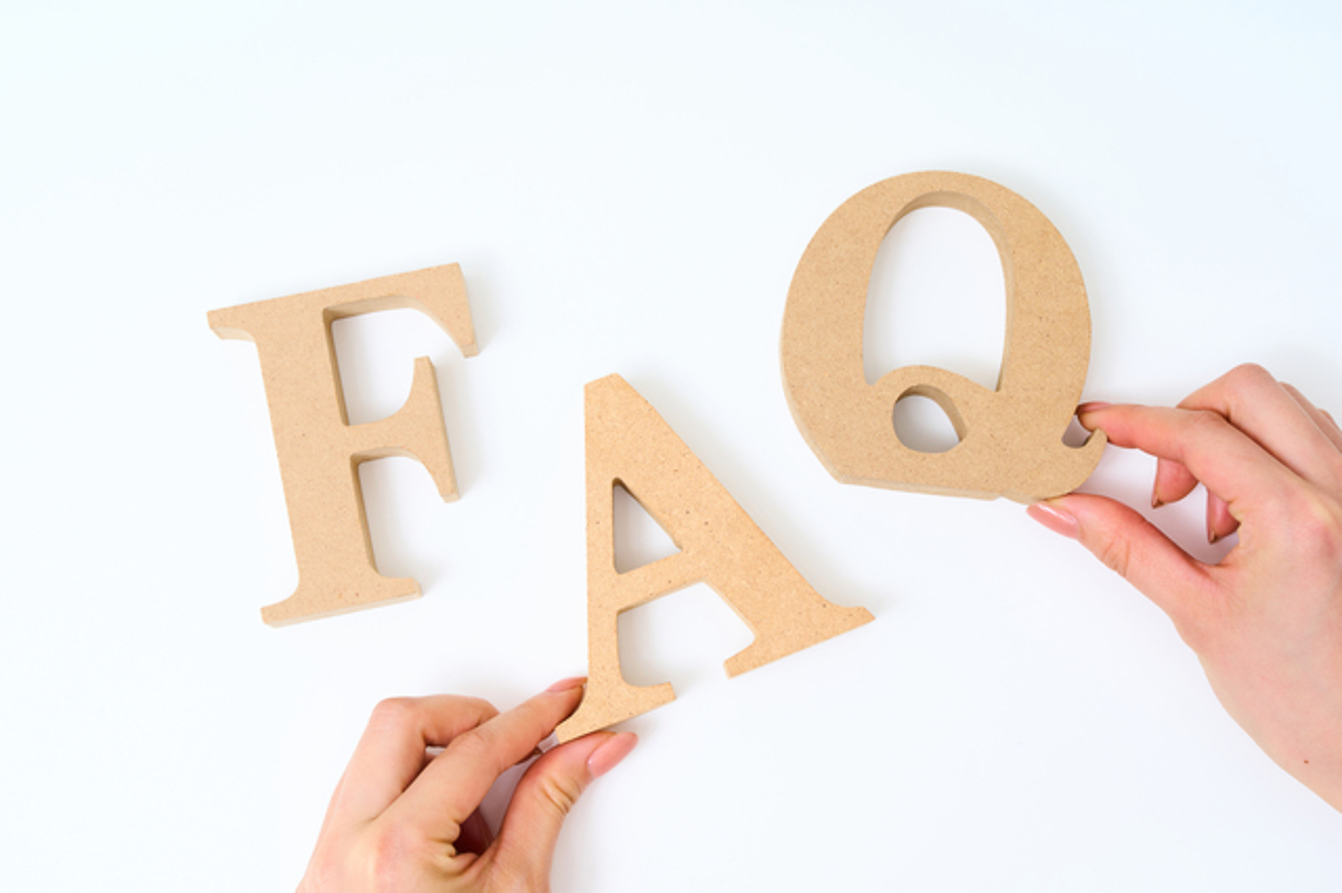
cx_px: 671
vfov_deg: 19.4
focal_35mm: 70
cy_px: 446
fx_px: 2608
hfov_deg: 28.9
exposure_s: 1/125
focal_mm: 70
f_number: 16
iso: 160
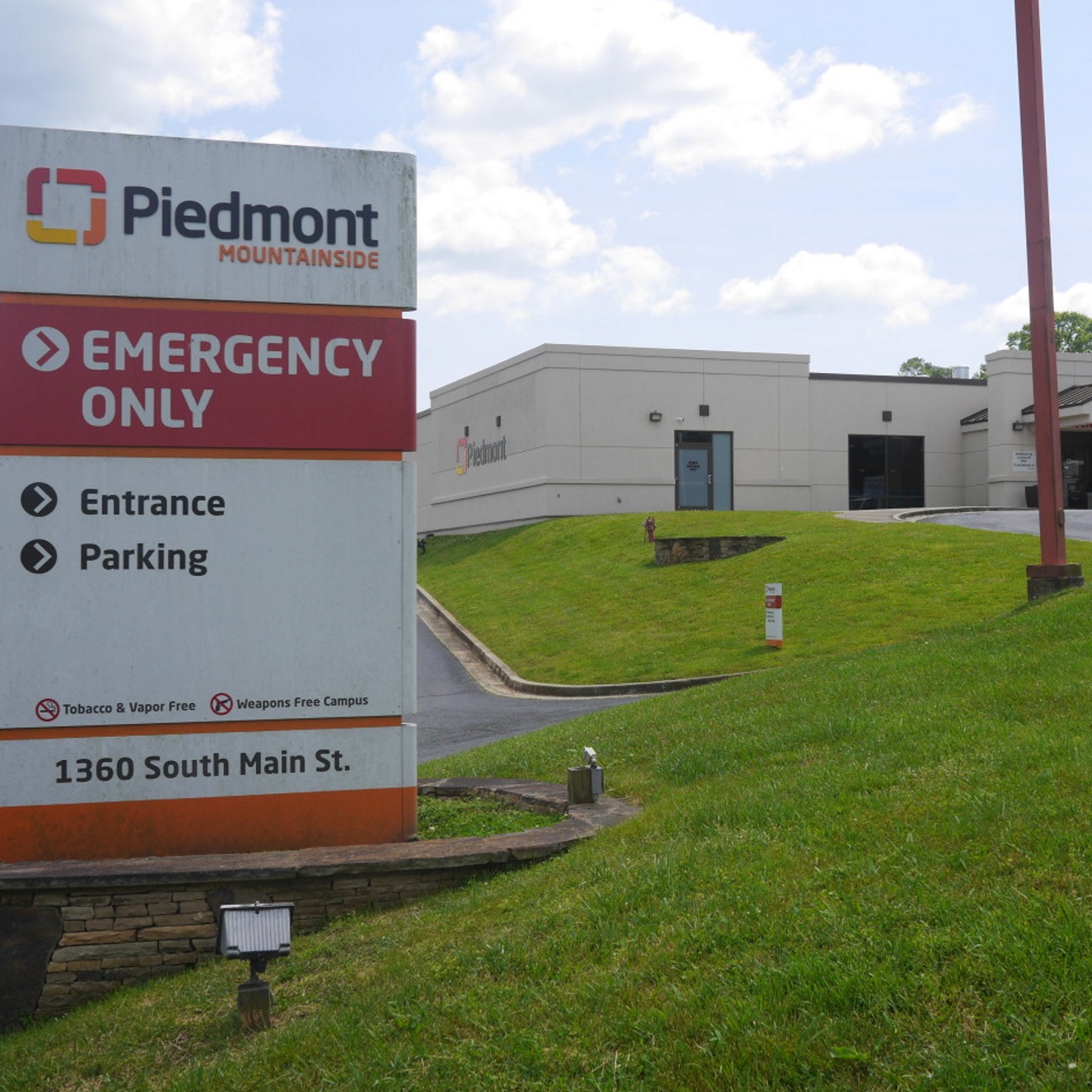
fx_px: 1713
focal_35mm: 48
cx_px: 675
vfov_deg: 35.4
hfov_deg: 35.2
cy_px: 541
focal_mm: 20
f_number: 5
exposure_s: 1/800
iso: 200
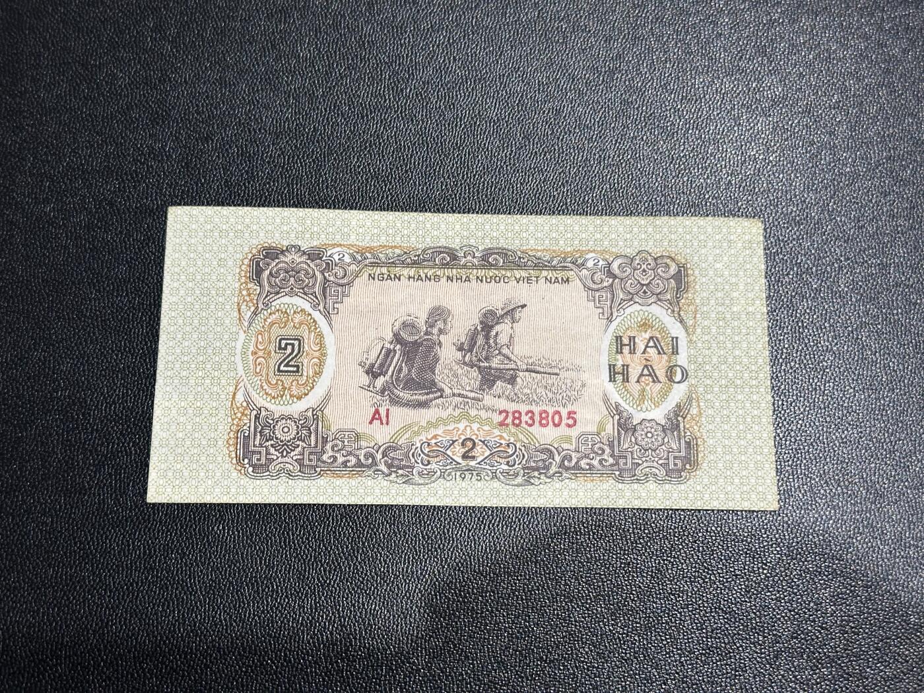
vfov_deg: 30.3
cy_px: 346
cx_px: 462
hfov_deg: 39.7
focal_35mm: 48
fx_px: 1281
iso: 125
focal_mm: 6.86
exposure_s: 1/50
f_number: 1.78
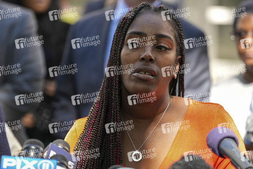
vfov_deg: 5.2
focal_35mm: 265
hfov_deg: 7.8
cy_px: 84
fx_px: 1863
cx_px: 126
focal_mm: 265
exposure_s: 1/1000
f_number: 5.6
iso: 1600
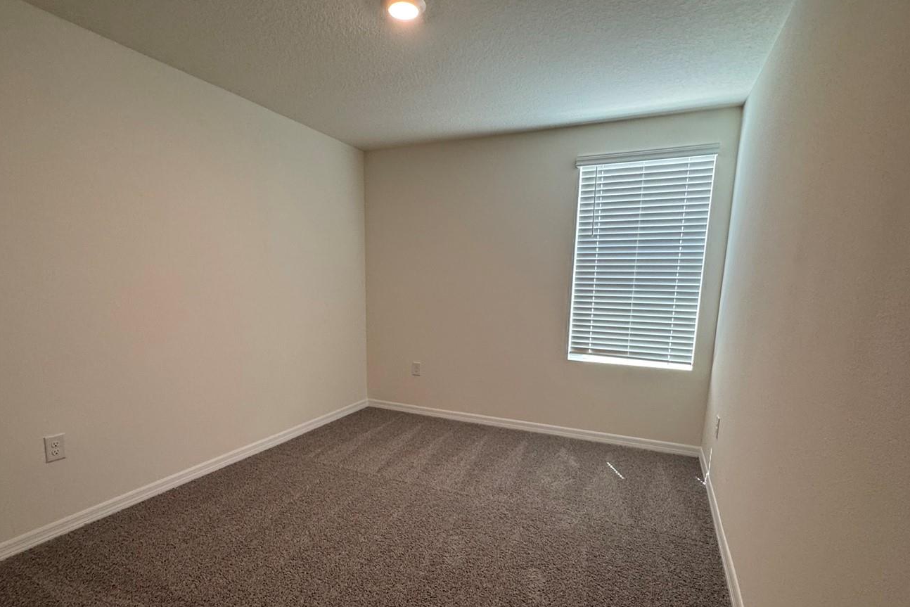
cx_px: 448
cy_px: 360
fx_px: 455
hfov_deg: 90.0
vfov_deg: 66.8
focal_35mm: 18
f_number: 2.2
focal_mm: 2.22
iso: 200
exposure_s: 1/120
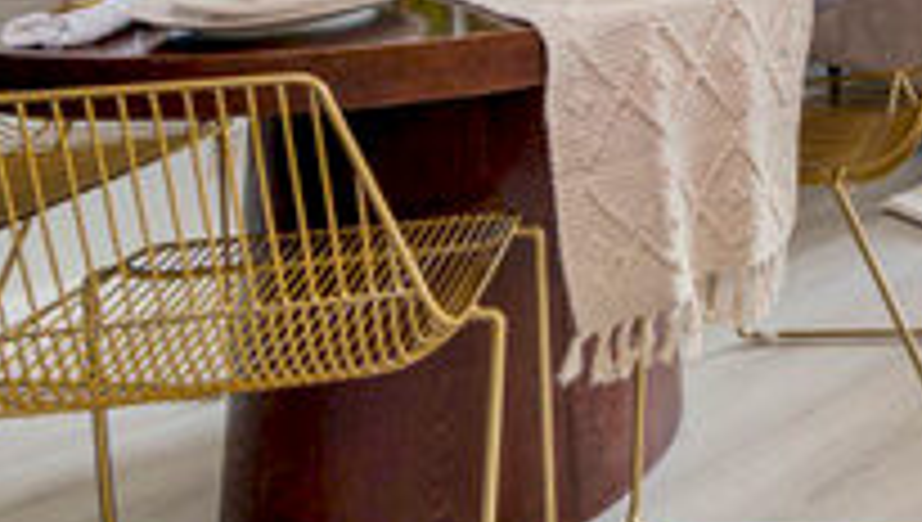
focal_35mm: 50
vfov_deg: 20.1
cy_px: -304
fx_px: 1224
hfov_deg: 33.1
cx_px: 1129
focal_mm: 14
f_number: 10
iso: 125
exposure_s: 1
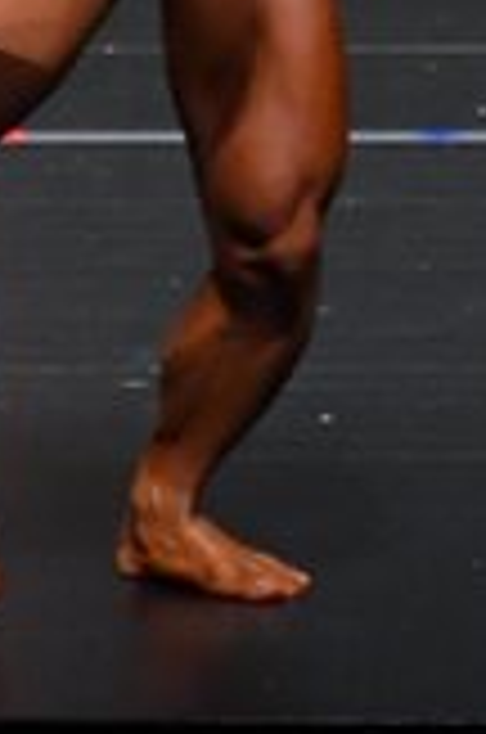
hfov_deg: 1.0
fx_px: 27595
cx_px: -448
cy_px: -81
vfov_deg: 1.5
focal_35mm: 1357
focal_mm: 190
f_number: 5.6
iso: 5000
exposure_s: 1/400
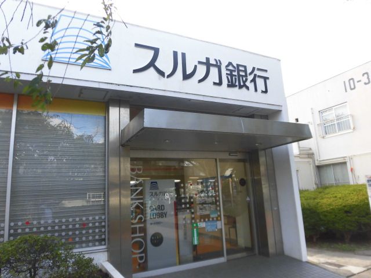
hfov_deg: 71.6
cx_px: 186
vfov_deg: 56.8
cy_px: 139
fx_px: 257
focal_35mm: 24
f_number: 3.1
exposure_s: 1/100
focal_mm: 4.3
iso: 100
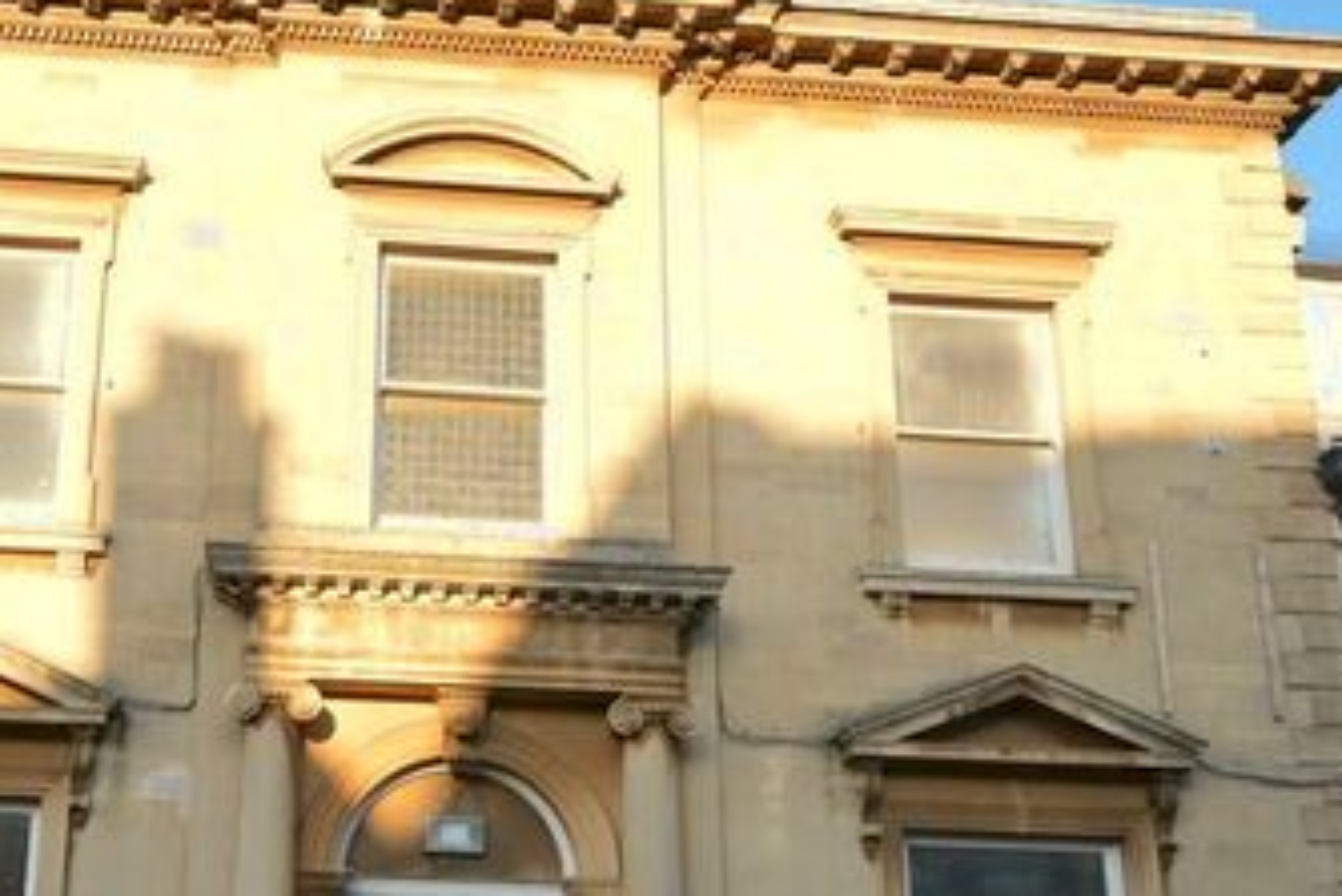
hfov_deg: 43.3
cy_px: 619
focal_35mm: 44
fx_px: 1641
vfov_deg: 30.3
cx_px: 366
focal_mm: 14
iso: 125
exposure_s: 1/125
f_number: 5.6
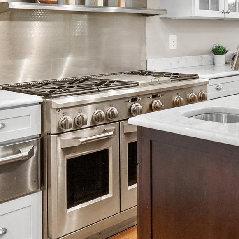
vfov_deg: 30.5
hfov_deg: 28.7
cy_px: 32
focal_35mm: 54
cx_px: 262
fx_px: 422
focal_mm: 18
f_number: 6.3
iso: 800
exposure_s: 1/25
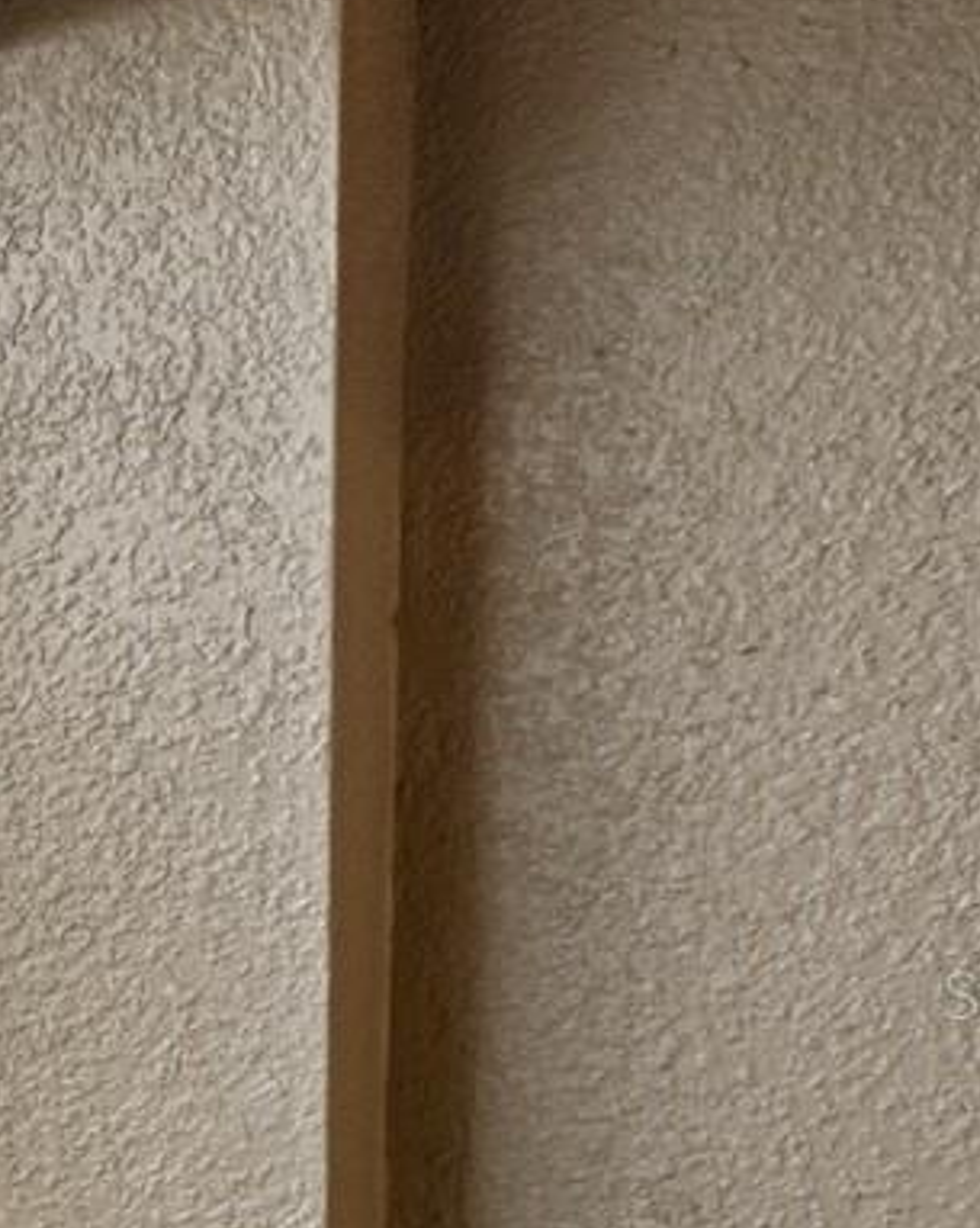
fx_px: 2142
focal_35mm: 59
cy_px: 995
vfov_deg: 31.1
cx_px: -1324
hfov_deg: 15.4
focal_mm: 10
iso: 320
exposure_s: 1/10
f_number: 20
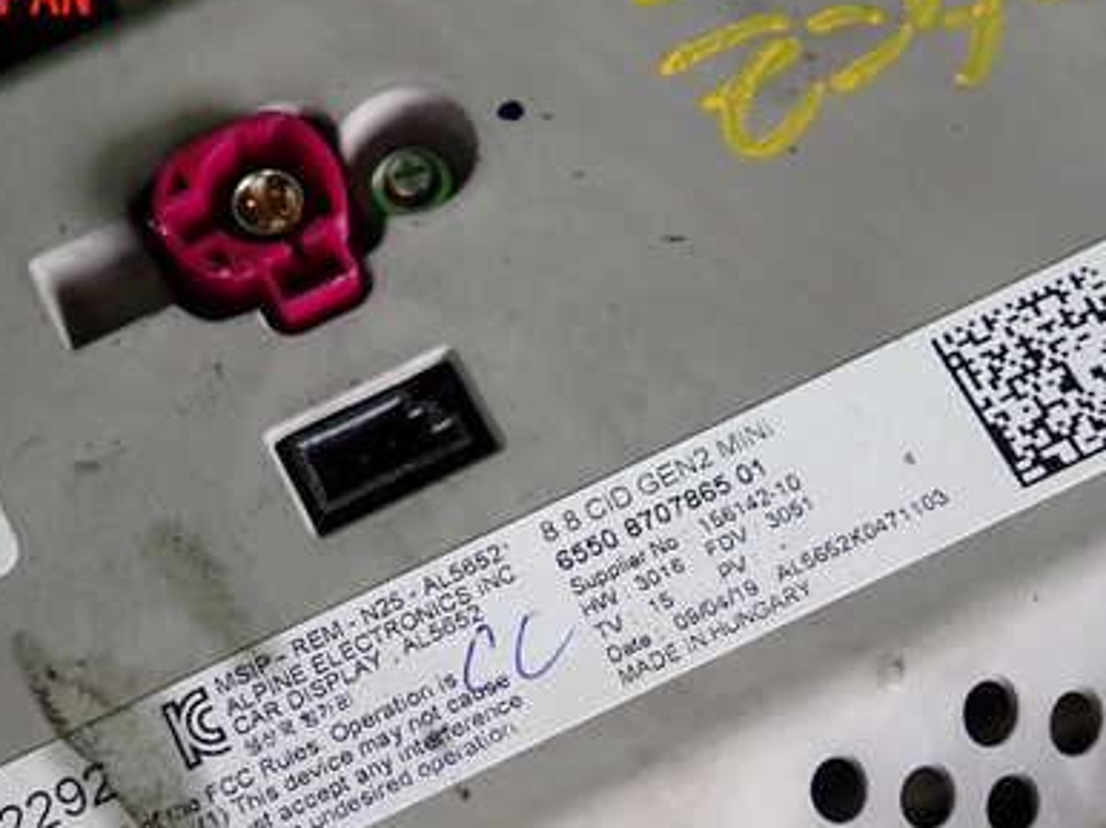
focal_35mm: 56
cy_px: 605
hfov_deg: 34.2
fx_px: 1788
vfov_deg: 25.8
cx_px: 430
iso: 200
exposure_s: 1/100
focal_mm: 6.37
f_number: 2.5
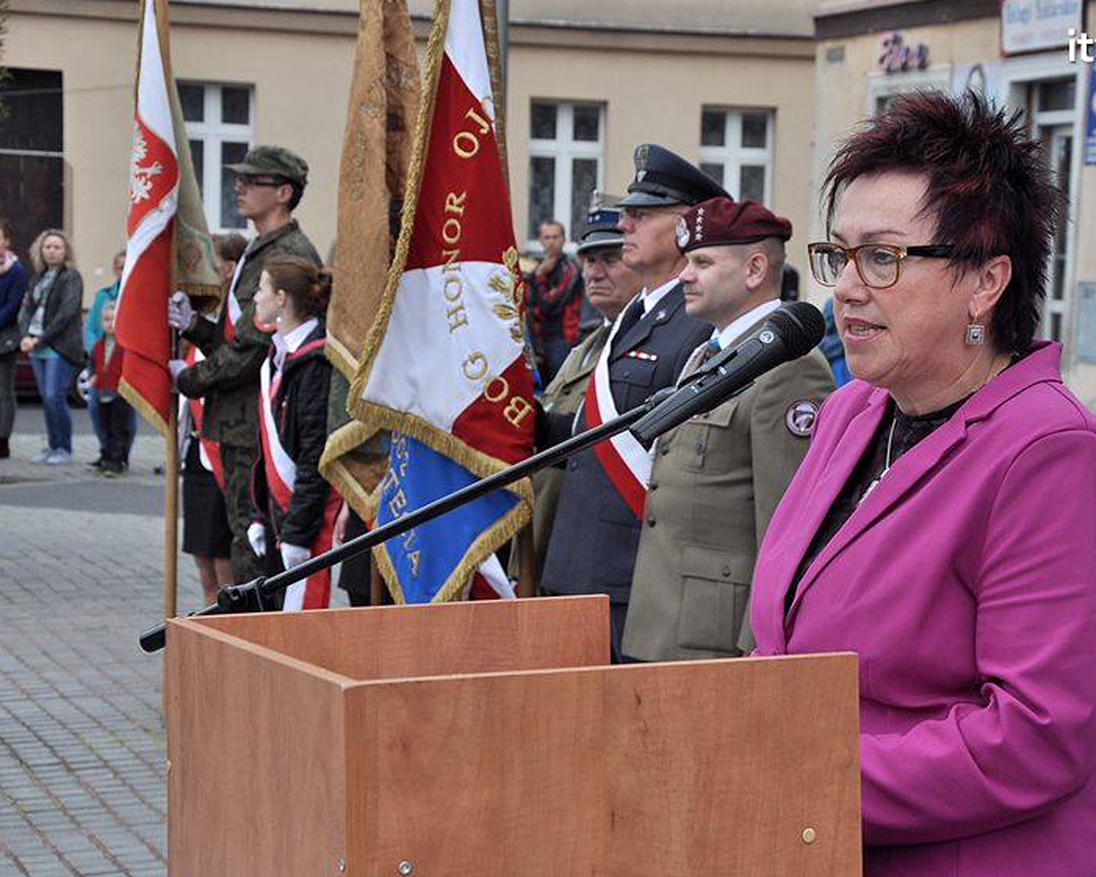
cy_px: 436
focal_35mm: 99
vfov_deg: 15.5
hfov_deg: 19.3
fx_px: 3211
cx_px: 659
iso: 500
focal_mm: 58
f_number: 7.1
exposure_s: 1/800
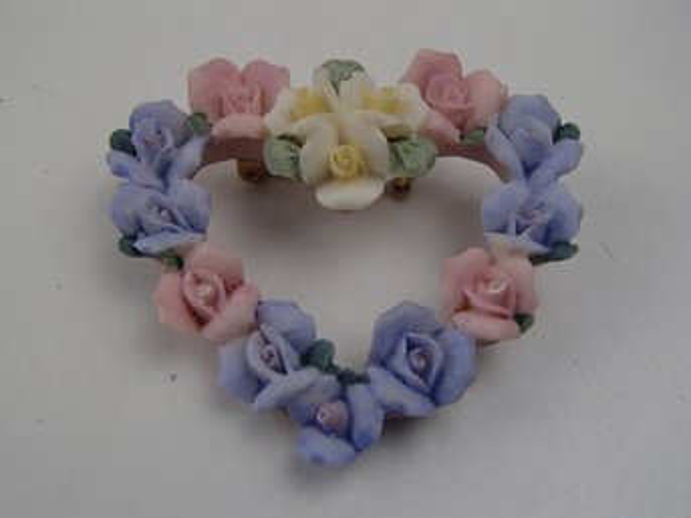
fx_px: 738
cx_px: 346
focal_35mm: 37
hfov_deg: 50.2
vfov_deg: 38.6
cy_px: 259
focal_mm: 6.64
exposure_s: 1/160
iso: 125
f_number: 4.7
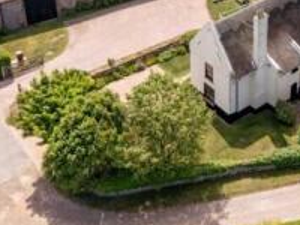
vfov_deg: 19.9
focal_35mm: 70
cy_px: -35
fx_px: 607
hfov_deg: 27.3
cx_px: 230
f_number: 1.7
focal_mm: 6.72
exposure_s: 1/180
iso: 200
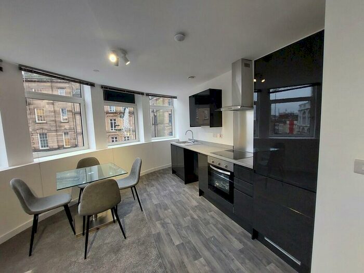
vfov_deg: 89.9
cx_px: 182
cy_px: 136
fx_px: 137
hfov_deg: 106.2
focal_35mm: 13
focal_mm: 1.74
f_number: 2.2
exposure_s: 1/50
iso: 160
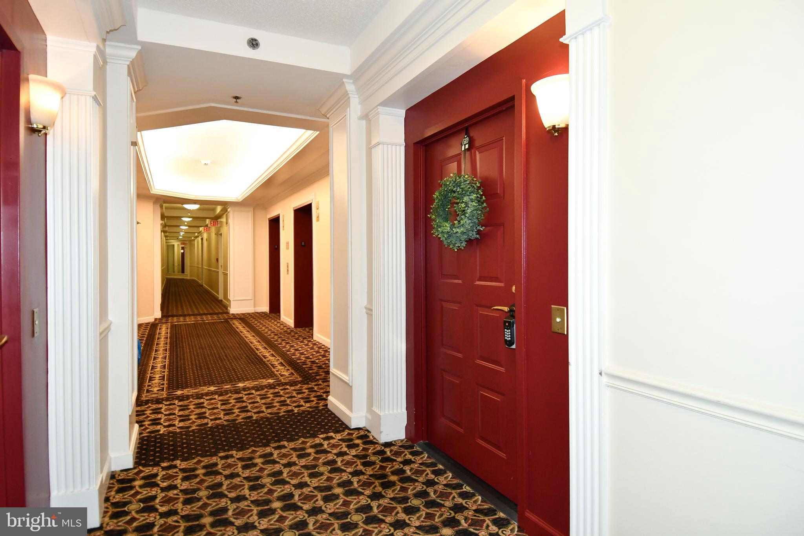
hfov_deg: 90.0
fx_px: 402
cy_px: 268
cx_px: 402
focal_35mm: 18
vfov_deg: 67.4
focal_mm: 12
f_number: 4
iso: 1100
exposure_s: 1/60
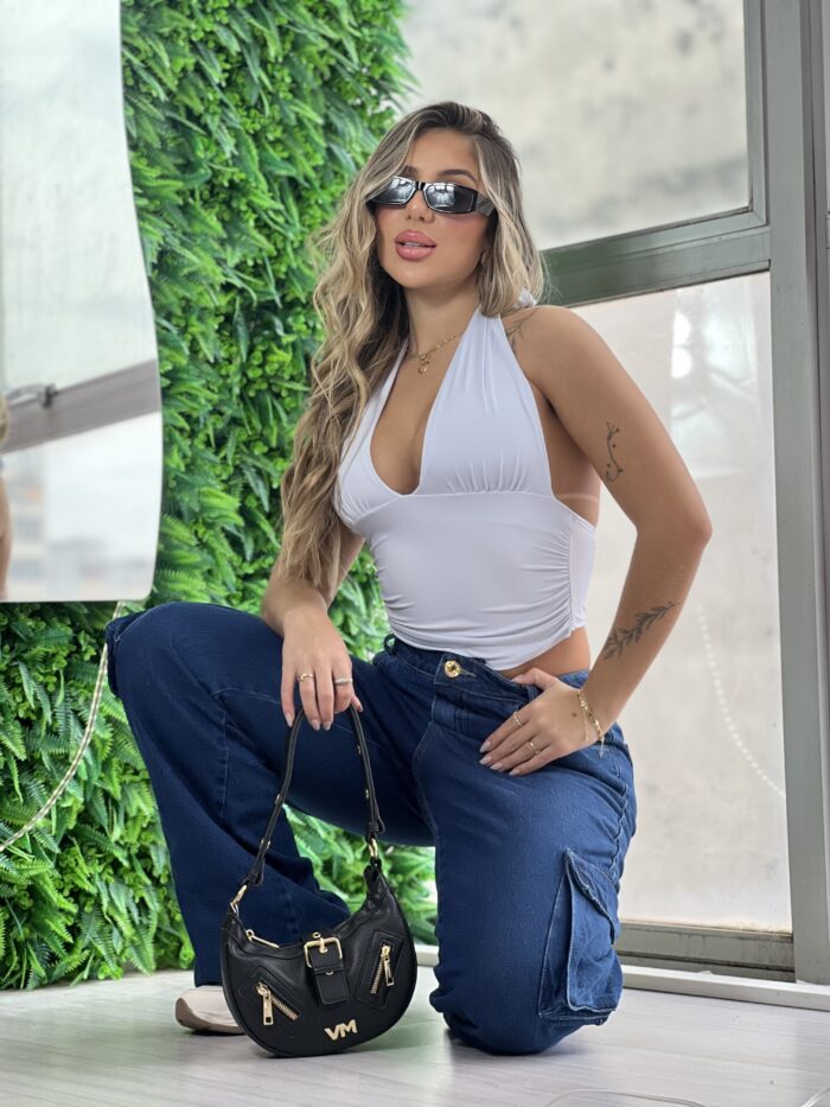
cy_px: 554
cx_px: 415
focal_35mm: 77
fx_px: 2461
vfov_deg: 25.3
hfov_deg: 19.1
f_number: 2.8
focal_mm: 9
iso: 80
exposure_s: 1/120
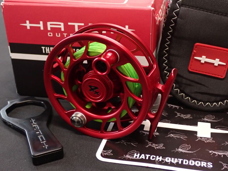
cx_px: 114
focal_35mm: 47
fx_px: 310
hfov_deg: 40.4
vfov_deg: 30.9
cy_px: 86
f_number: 3.1
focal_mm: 8.4
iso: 400
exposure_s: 1/50
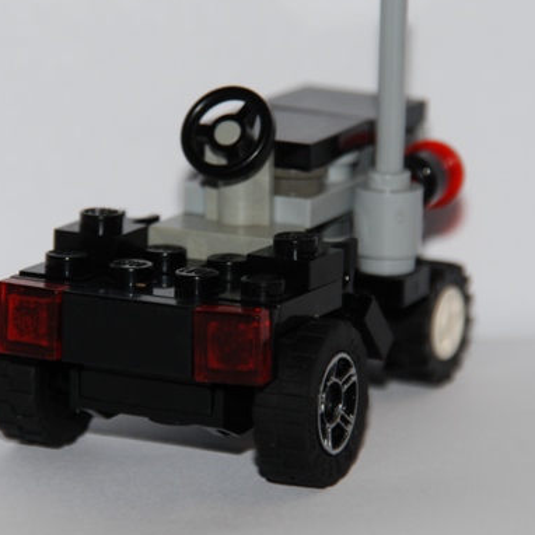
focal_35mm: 535
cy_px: 289
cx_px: 185
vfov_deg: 3.3
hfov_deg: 3.3
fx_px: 9355
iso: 200
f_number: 6.3
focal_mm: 200
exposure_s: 1/60
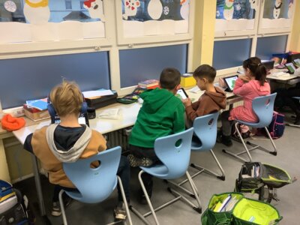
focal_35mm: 31
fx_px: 269
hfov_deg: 58.4
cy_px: 112
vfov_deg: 45.4
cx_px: 150
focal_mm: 3.3
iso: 200
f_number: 2.4
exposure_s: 1/50
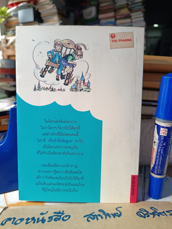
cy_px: 114
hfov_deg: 56.8
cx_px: 86
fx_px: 159
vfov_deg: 71.6
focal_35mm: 24
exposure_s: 1/50
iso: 227
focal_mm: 5.31
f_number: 1.7
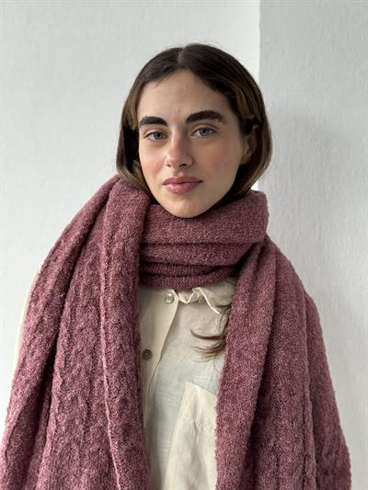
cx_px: 184
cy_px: 245
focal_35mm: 48
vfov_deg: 39.6
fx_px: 680
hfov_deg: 30.3
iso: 64
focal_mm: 6.76
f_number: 1.78
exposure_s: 1/121
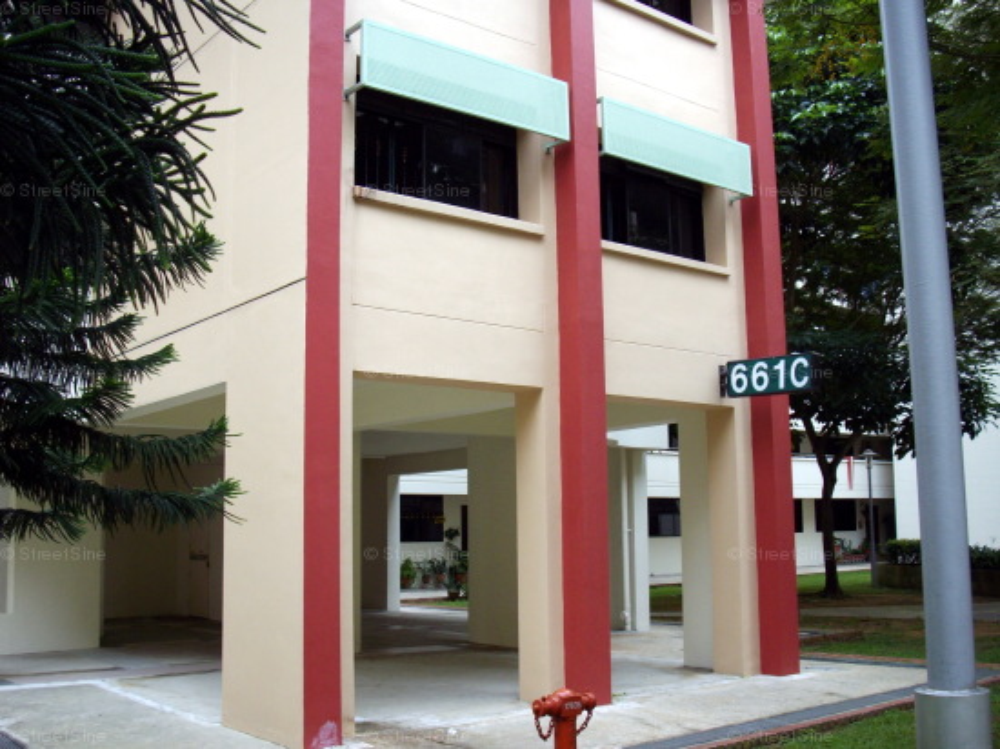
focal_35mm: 37
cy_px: 374
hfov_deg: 50.2
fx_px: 1068
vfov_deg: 38.6
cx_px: 500
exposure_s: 1/125
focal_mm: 6.2
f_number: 2.8
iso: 97
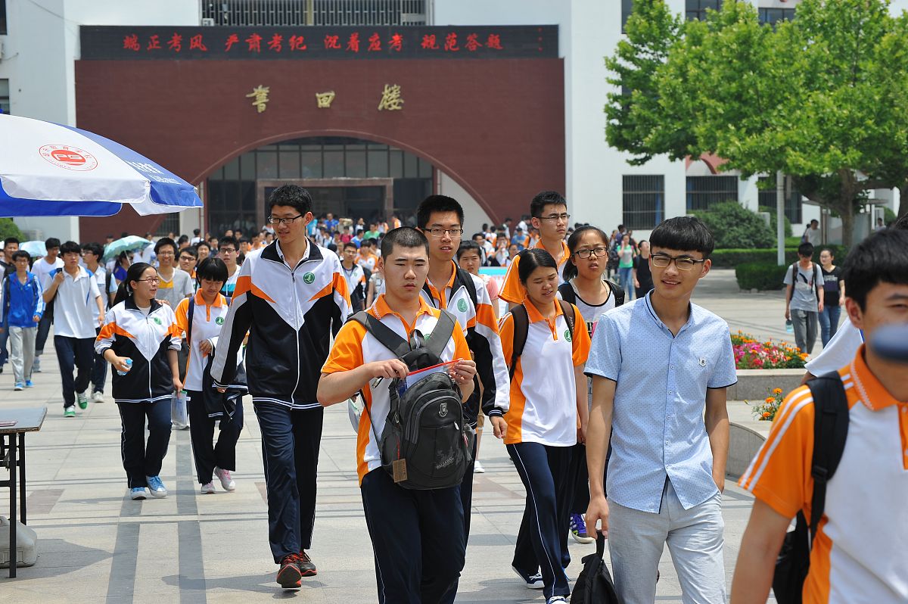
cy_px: 302
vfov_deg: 13.9
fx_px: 2470
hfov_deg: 20.8
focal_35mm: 98
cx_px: 454
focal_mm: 98
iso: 200
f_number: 10
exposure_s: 1/400
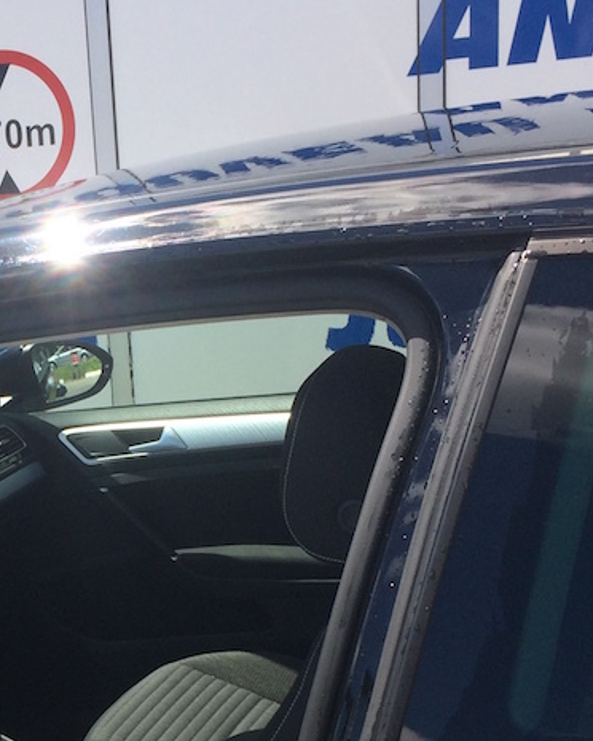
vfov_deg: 25.4
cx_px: -22
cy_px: 631
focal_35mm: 73
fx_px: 1601
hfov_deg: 20.2
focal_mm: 4.15
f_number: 2.2
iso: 32
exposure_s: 1/1109
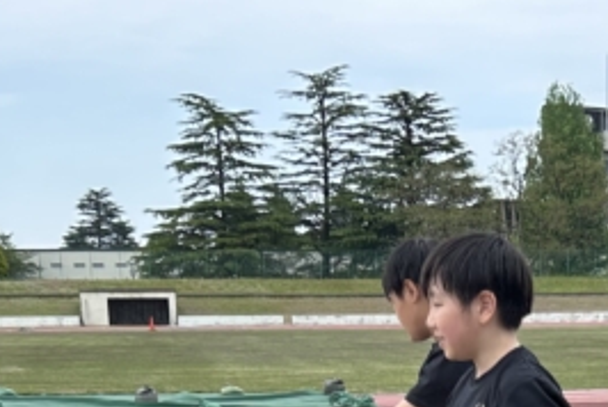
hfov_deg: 19.4
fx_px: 1758
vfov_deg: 11.9
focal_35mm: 104
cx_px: 505
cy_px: 800
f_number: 1.5
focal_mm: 5.7
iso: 40
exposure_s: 1/121
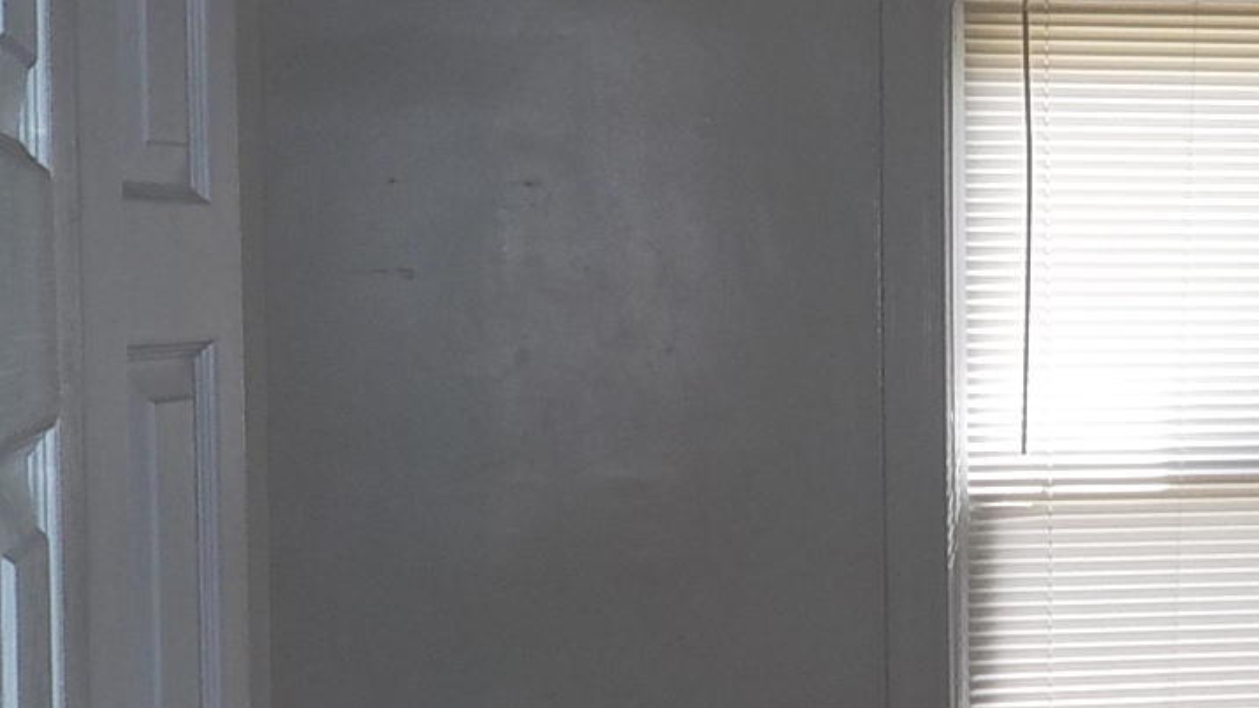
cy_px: 323
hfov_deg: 27.9
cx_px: 1139
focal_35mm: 73
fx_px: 2437
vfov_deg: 16.5
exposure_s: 1/80
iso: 125
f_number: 3.3
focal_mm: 4.1
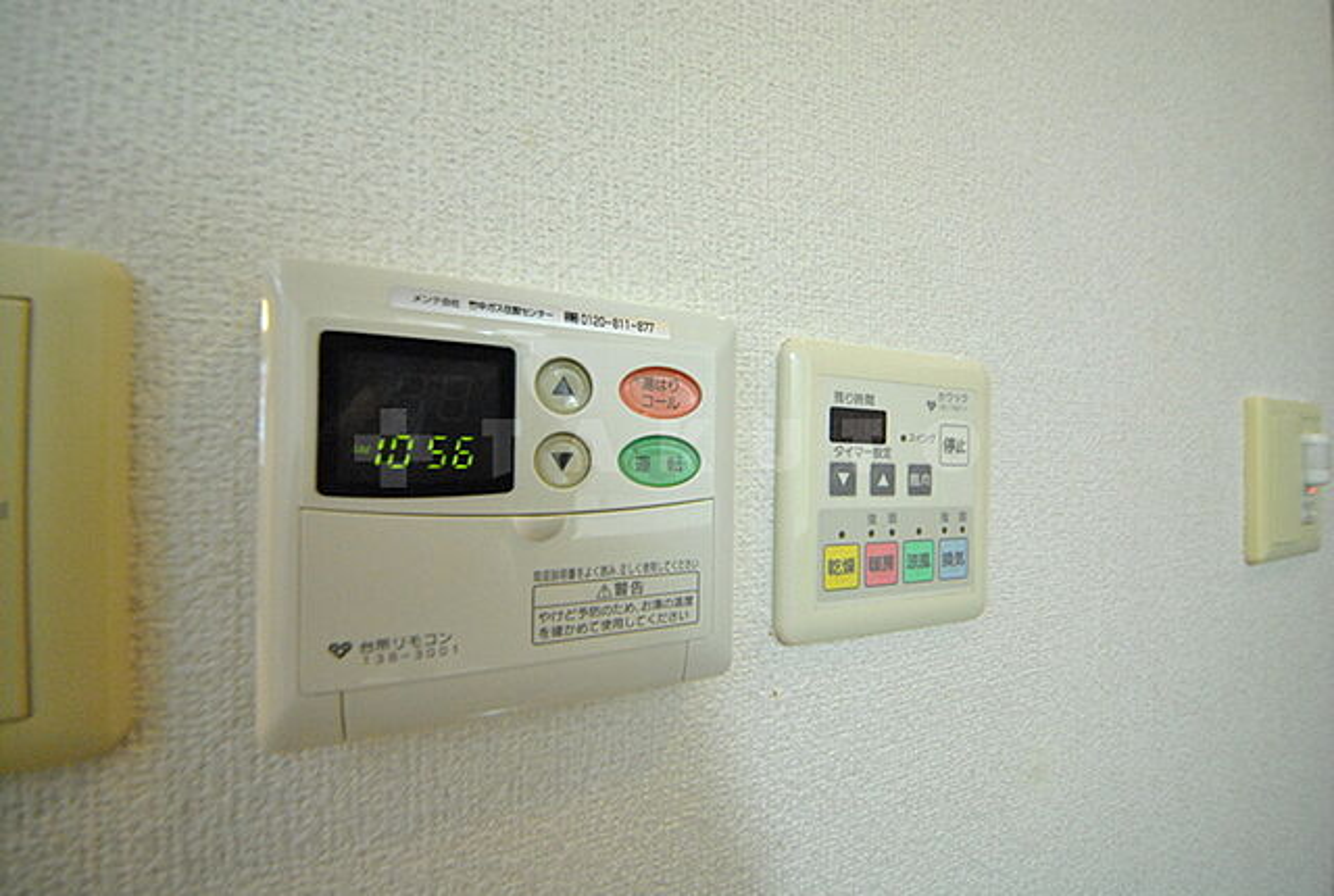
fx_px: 446
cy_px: 448
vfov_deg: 90.3
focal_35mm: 12
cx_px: 667
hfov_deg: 112.5
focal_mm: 8
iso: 1600
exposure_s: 1/30
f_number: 4.5
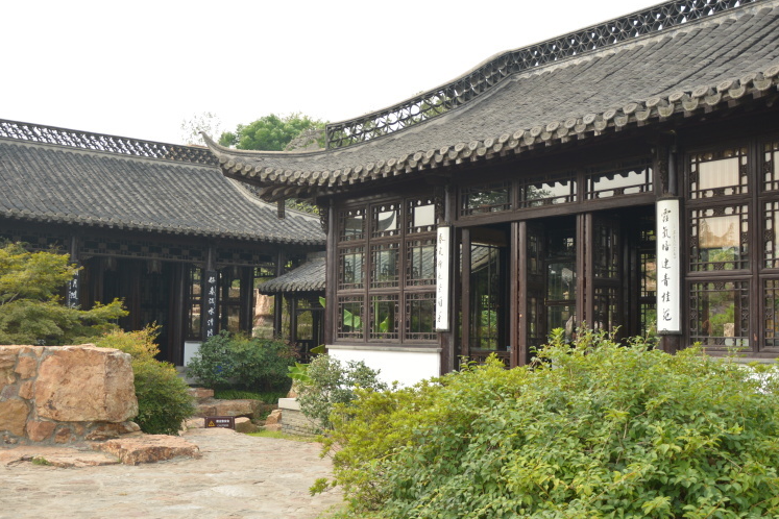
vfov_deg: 35.9
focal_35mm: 37
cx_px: 311
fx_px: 801
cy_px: 276
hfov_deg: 51.5
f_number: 3.5
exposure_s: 1/250
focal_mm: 18
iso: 100
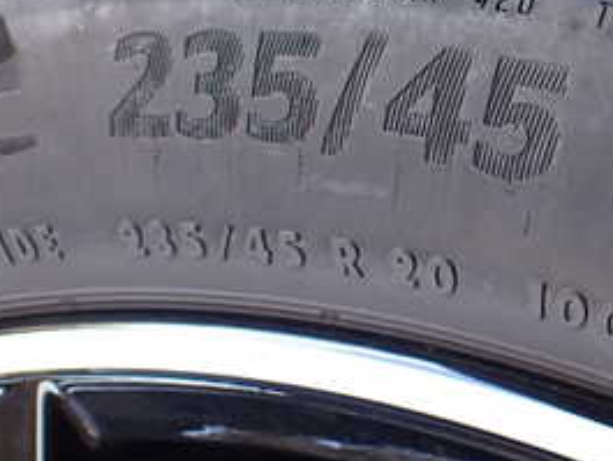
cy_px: 102
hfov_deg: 27.9
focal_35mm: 68
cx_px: 493
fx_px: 1205
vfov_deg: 21.4
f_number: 2.3
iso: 200
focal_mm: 5.4
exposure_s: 1/125
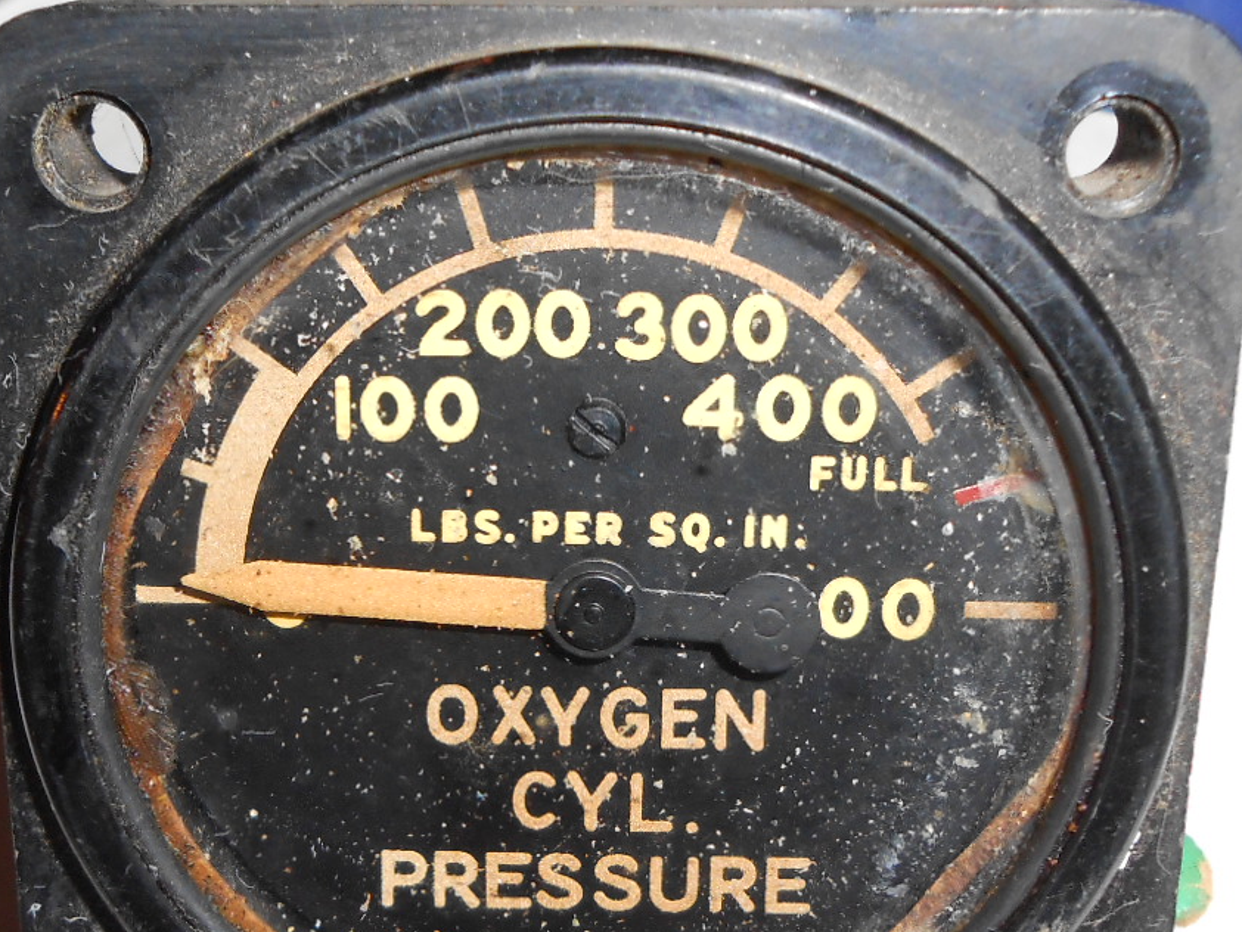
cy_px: 596
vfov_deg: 25.6
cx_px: 503
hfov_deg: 33.7
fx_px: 2046
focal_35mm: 57
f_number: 11.9
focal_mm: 5.3
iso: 200
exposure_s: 1/25
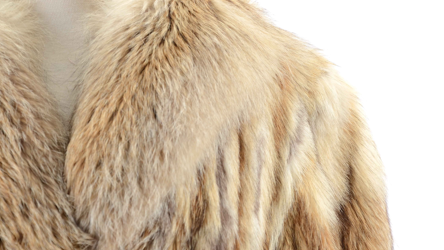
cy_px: 128
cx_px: 221
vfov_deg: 7.3
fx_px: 1949
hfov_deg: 13.0
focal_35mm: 166
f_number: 9
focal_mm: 105
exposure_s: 1/160
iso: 200
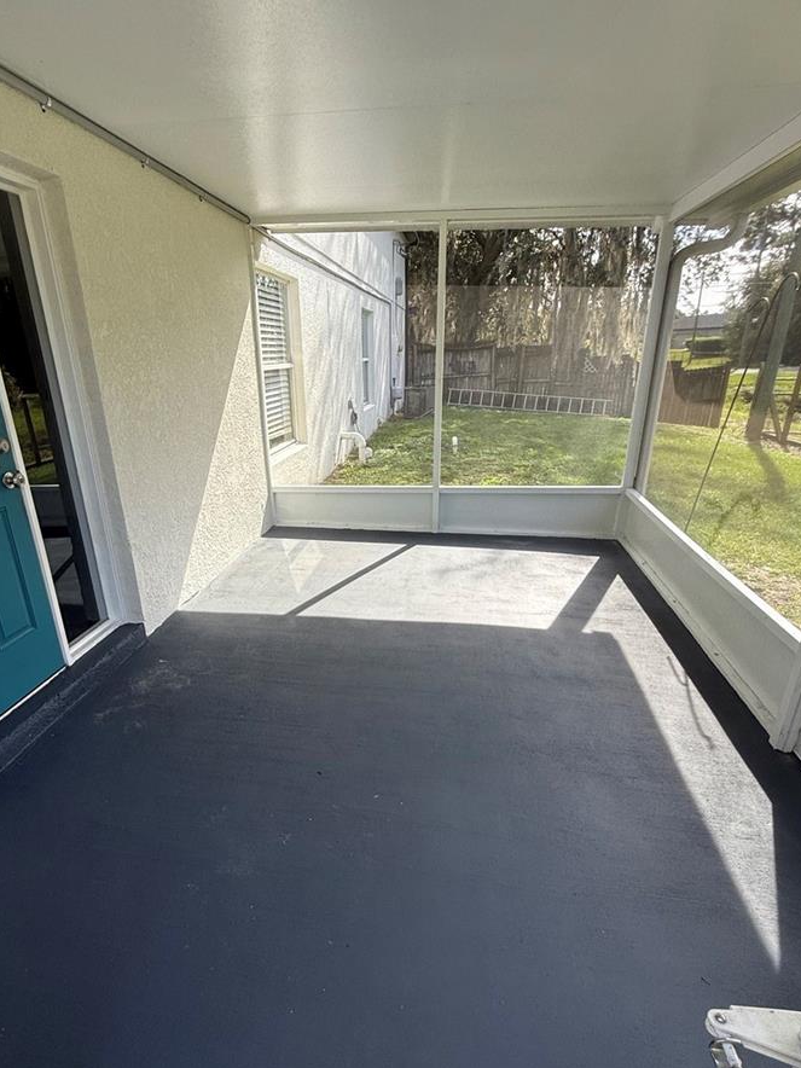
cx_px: 327
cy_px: 609
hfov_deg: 68.1
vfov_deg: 84.2
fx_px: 586
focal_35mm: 19
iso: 50
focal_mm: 2.22
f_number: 2.2
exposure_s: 1/408
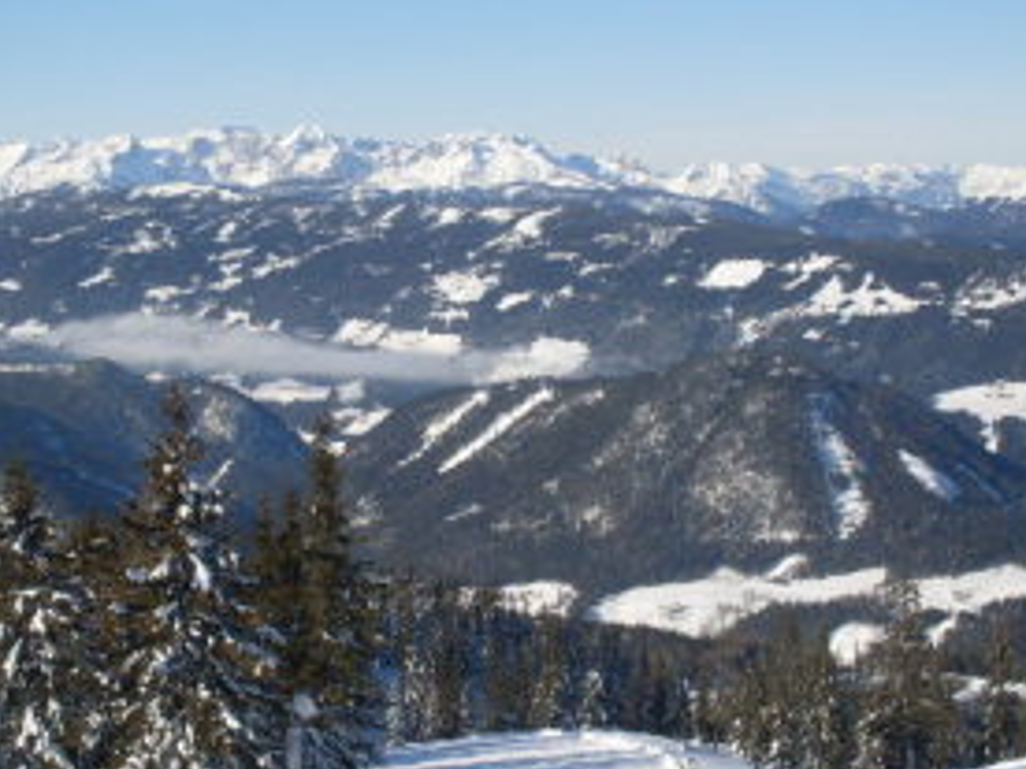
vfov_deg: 22.3
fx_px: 1956
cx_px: 353
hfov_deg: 29.2
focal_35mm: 66
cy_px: 386
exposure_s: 1/350
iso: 80
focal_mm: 6.3
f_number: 8.4
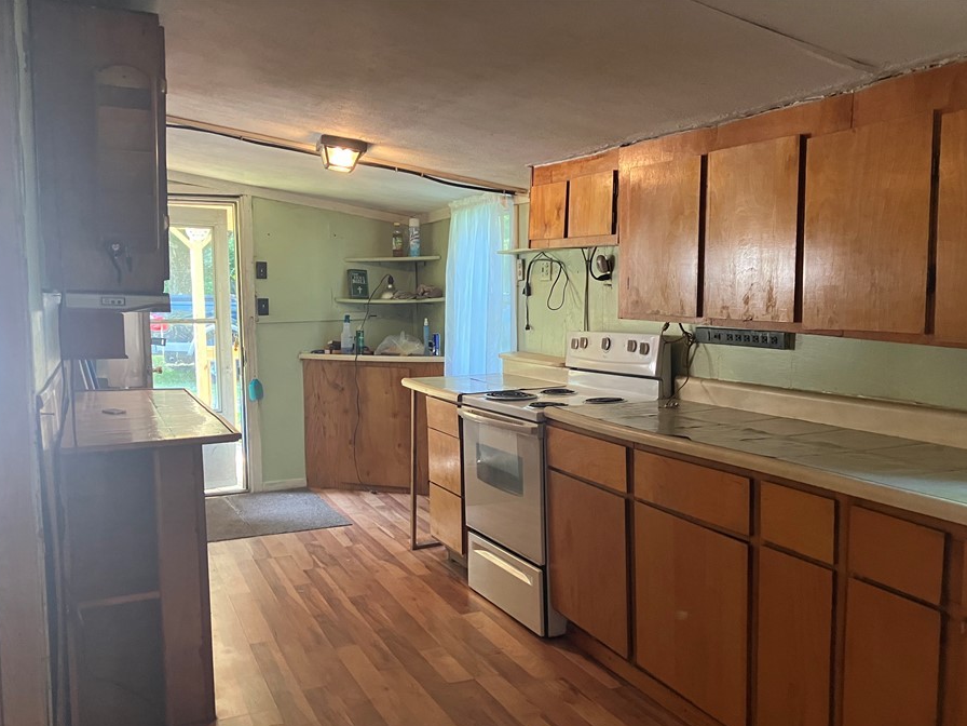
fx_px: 894
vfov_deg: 44.1
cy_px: 413
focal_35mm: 32
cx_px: 510
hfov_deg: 56.8
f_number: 1.8
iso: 320
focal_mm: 3.99
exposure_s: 1/60
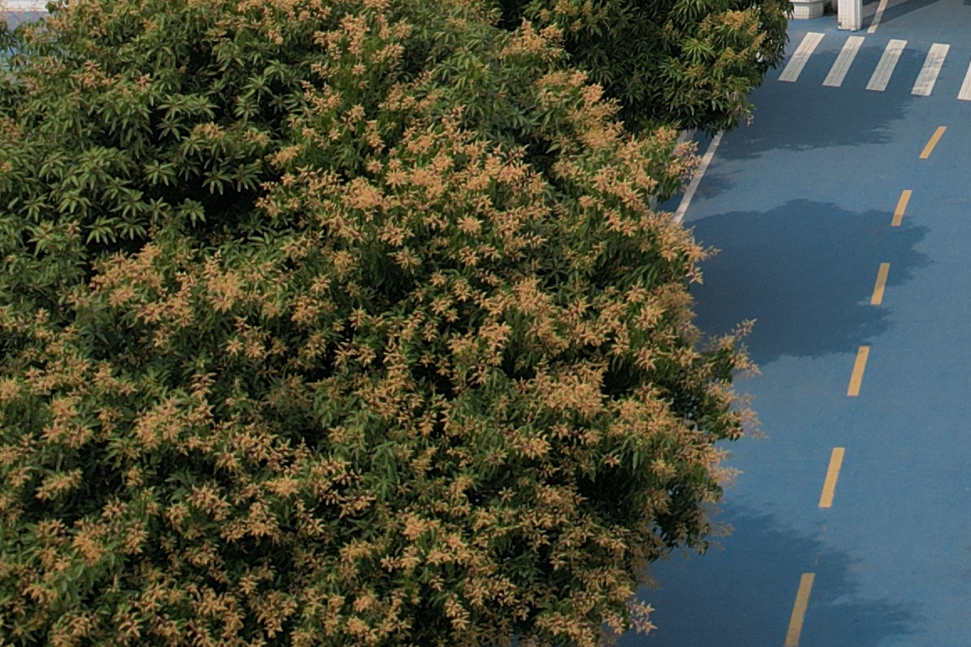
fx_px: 2805
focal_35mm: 104
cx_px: 1091
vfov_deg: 12.3
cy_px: -450
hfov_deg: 18.8
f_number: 2.8
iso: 100
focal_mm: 8.38
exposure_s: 1/2500
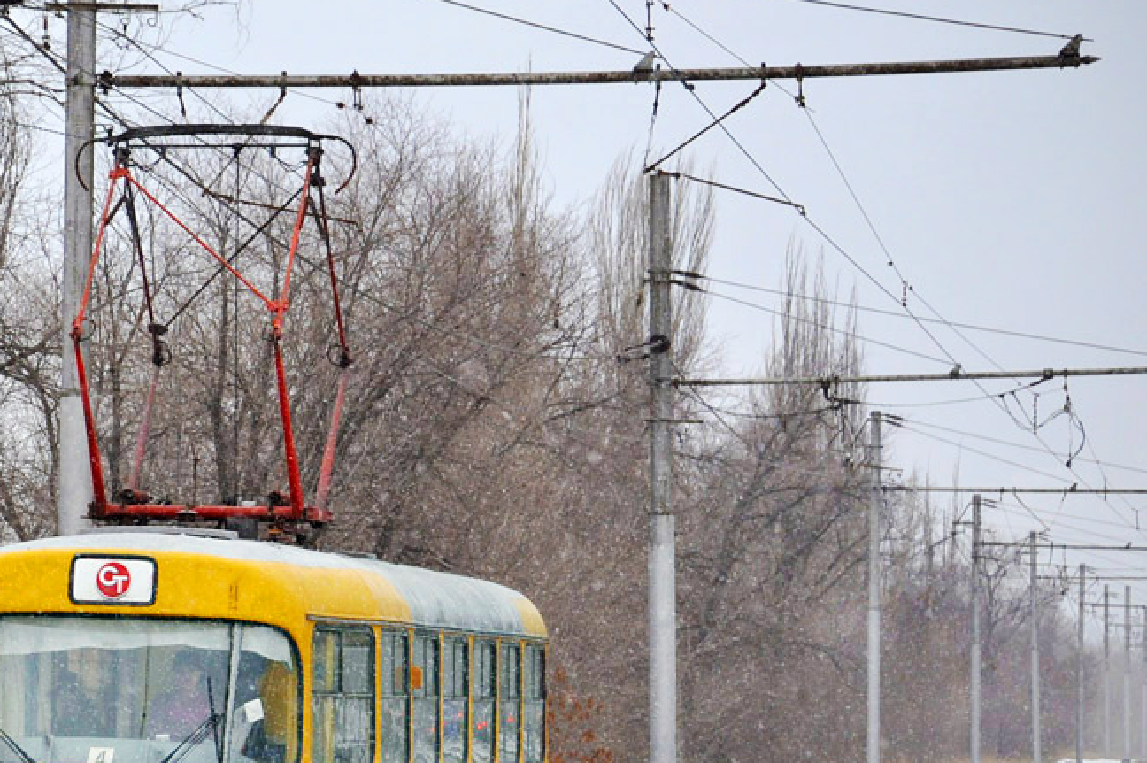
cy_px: 583
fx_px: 5126
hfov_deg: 12.7
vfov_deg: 8.5
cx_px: 218
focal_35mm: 161
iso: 200
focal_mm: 58
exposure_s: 1/320
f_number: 6.3
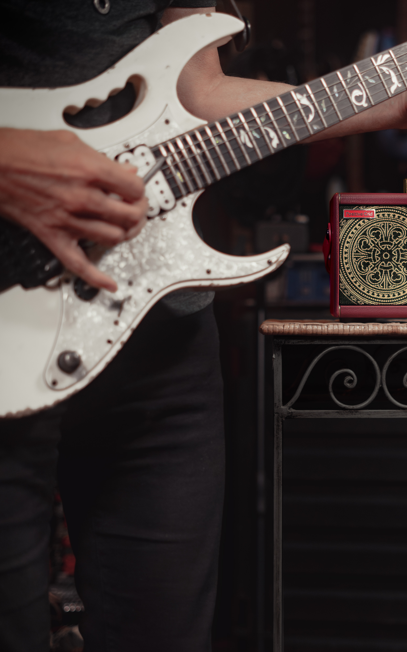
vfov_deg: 26.8
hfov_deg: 16.5
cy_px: 328
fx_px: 1366
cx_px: 419
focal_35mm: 77
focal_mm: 50
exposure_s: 1/160
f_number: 2.2
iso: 640
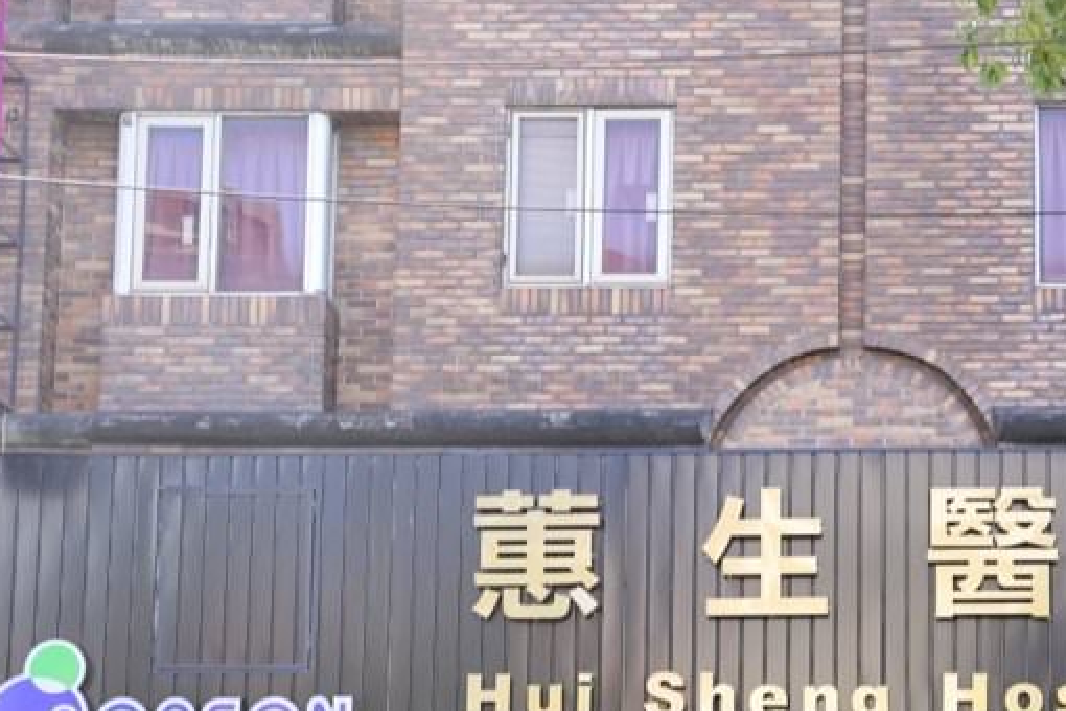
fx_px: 2913
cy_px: 617
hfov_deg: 20.5
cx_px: 853
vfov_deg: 13.8
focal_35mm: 98
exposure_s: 1/160
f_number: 4
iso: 125
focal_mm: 50.2
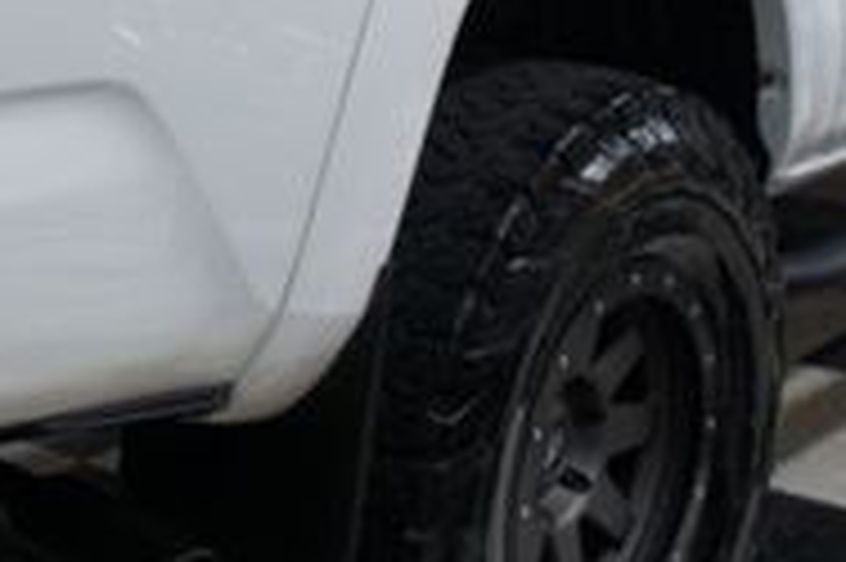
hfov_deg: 21.5
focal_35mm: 92
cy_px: -54
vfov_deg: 14.5
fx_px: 2160
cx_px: 32
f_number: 4
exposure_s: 1/30
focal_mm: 18
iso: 200
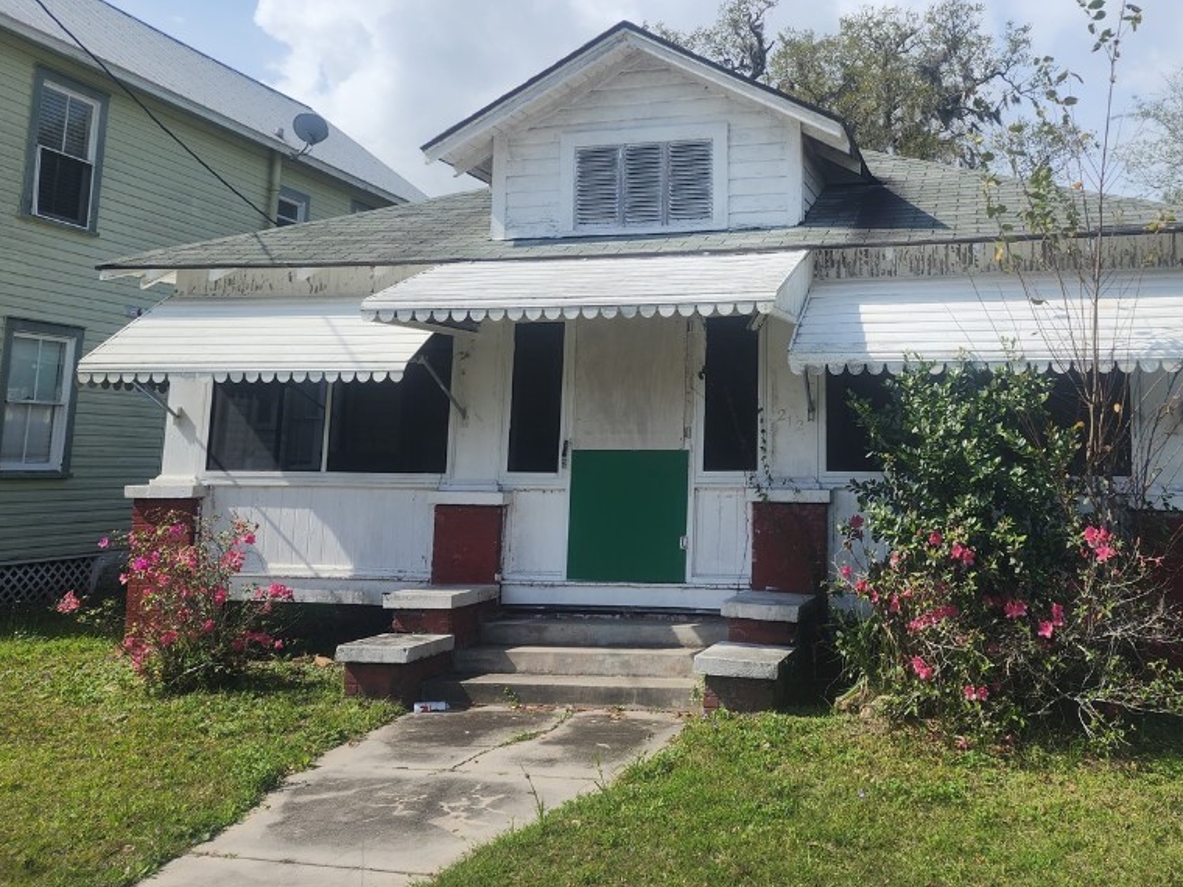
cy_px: 328
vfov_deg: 45.0
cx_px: 764
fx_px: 1059
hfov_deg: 57.4
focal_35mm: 31
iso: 12
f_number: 1.8
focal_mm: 6.4
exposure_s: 1/1369
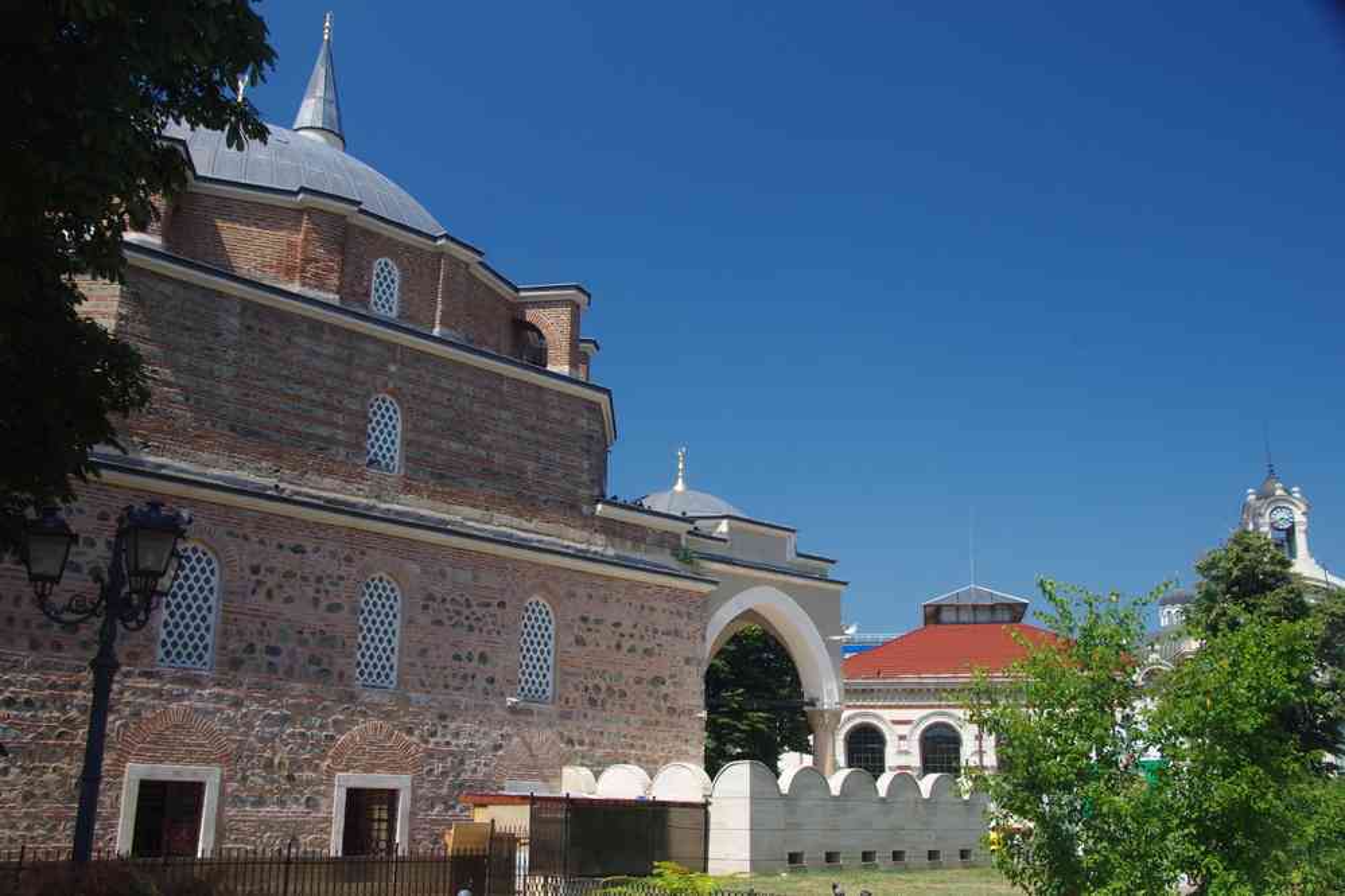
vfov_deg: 35.5
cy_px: 448
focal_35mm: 38
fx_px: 1401
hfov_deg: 51.3
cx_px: 672
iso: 200
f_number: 11
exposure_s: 1/60
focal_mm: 25
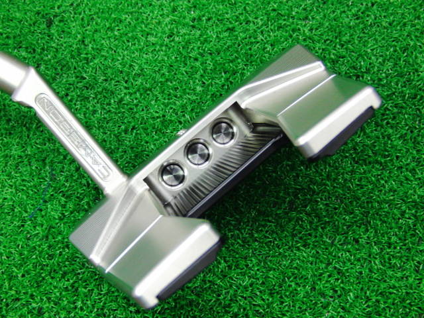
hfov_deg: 50.1
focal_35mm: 37
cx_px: 212
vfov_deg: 38.7
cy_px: 159
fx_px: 453
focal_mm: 6.42
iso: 400
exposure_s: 1/30
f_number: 3.6
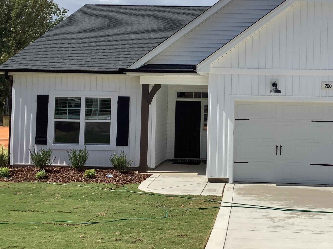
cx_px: 228
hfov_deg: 39.8
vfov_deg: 30.8
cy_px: 99
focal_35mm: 47
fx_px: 452
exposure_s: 1/2551
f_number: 2.4
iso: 25
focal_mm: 3.3
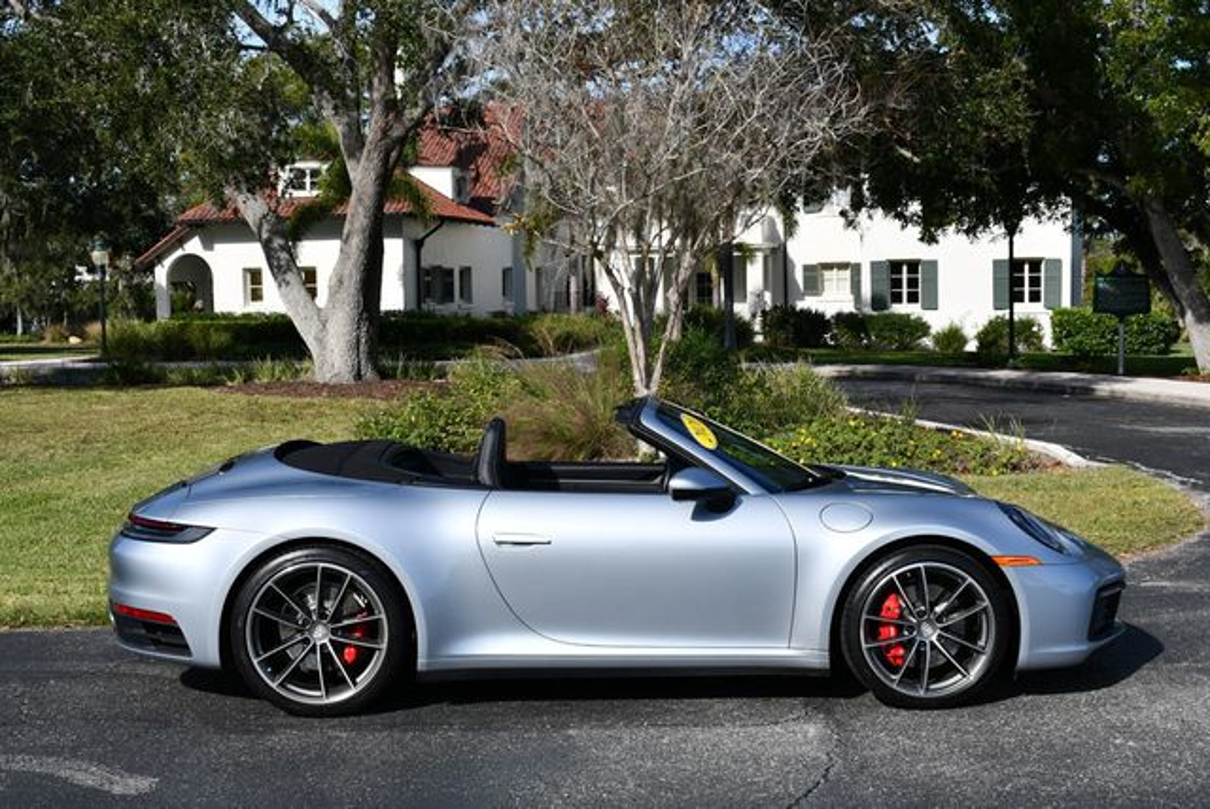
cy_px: 404
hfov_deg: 41.1
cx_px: 605
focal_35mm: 48
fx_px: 1615
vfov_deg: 28.1
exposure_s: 1/320
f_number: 9
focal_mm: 24
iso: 100
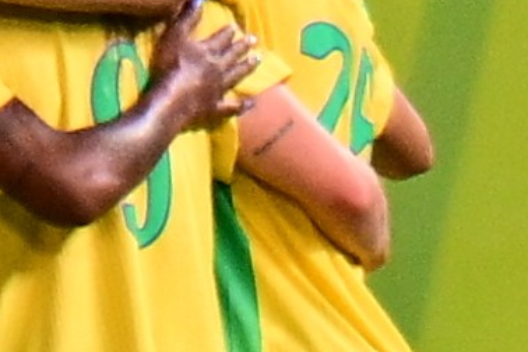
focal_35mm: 1143
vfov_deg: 1.2
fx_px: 16763
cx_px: -325
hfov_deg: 1.8
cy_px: -196
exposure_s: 1/500
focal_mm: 300
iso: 1000
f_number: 2.8
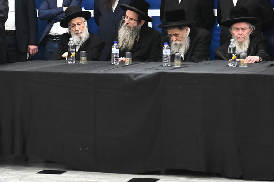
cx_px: 78
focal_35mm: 158
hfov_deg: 13.0
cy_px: 36
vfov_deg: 8.7
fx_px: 1202
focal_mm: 70
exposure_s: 1/160
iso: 2000
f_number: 5
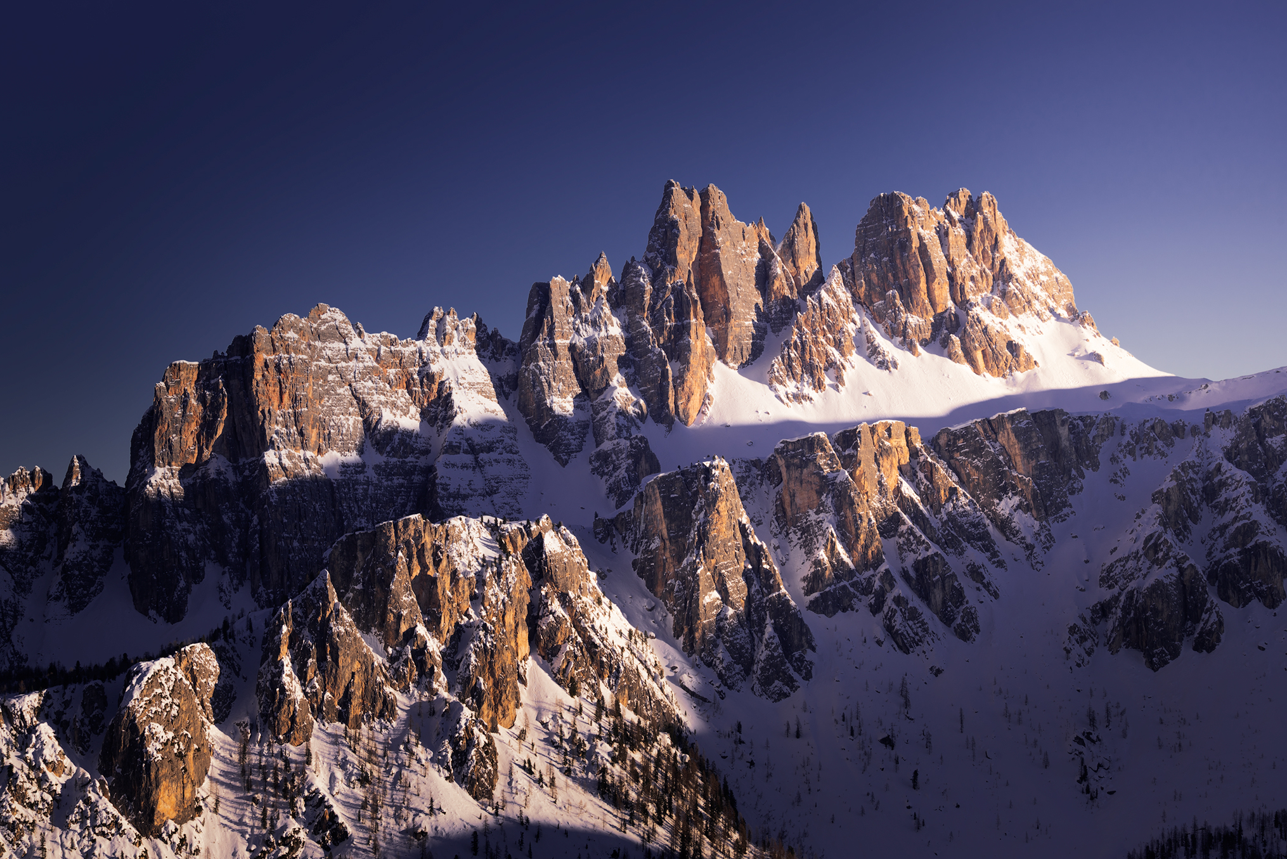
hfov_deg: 18.1
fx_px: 4041
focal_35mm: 113
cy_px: 433
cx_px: 646
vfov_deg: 12.1
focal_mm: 112
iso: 100
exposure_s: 1/100
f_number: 13
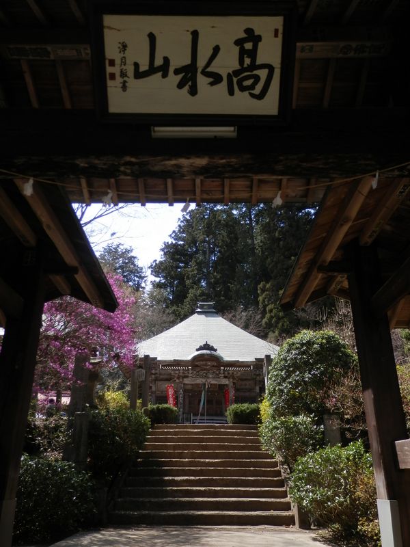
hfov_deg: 51.4
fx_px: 426
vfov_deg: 65.3
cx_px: 205
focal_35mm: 27
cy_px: 274
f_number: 3.2
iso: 80
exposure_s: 1/400
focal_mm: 5
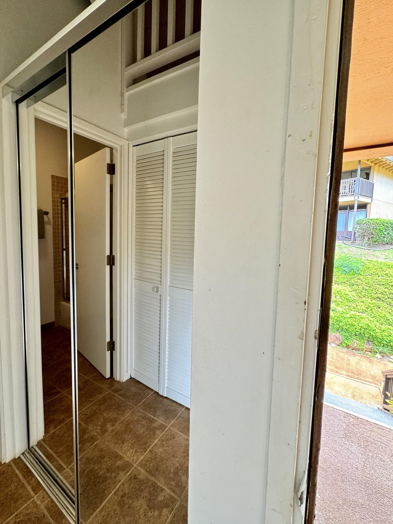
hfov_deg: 81.7
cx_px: 191
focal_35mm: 15
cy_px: 251
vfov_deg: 98.1
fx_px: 227
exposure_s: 1/120
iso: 160
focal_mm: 2.22
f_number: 2.2
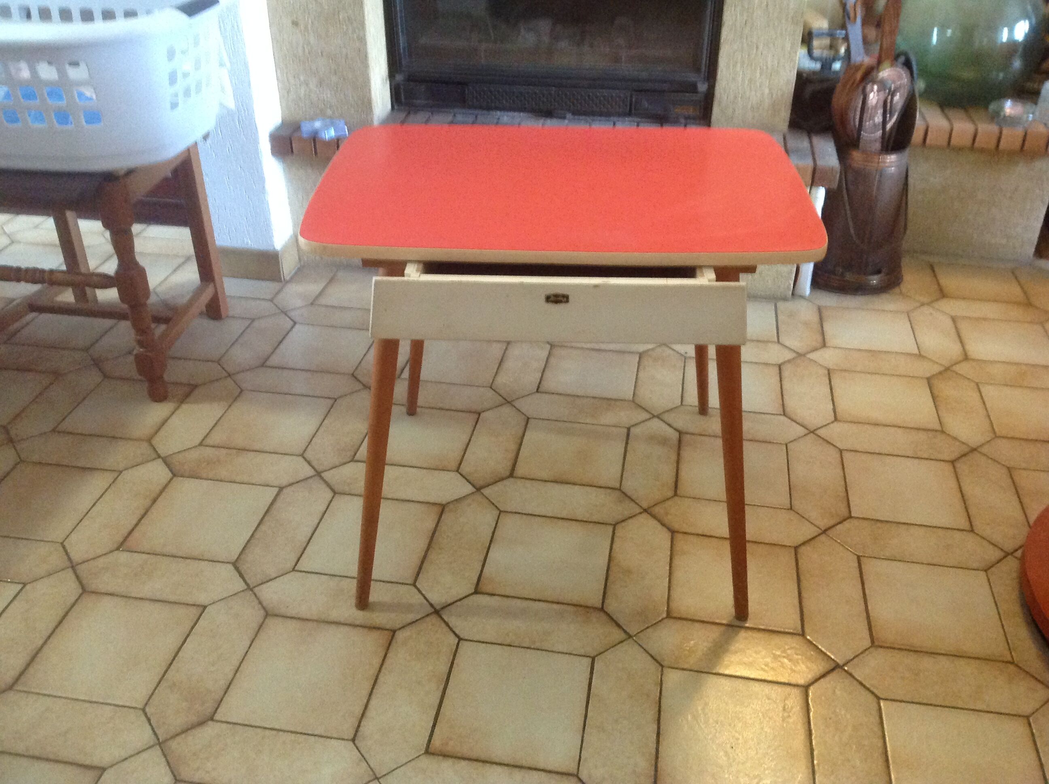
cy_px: 392
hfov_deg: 52.7
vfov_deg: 40.6
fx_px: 1059
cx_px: 524
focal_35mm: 35
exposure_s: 1/15
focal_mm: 4.28
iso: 400
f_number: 2.4
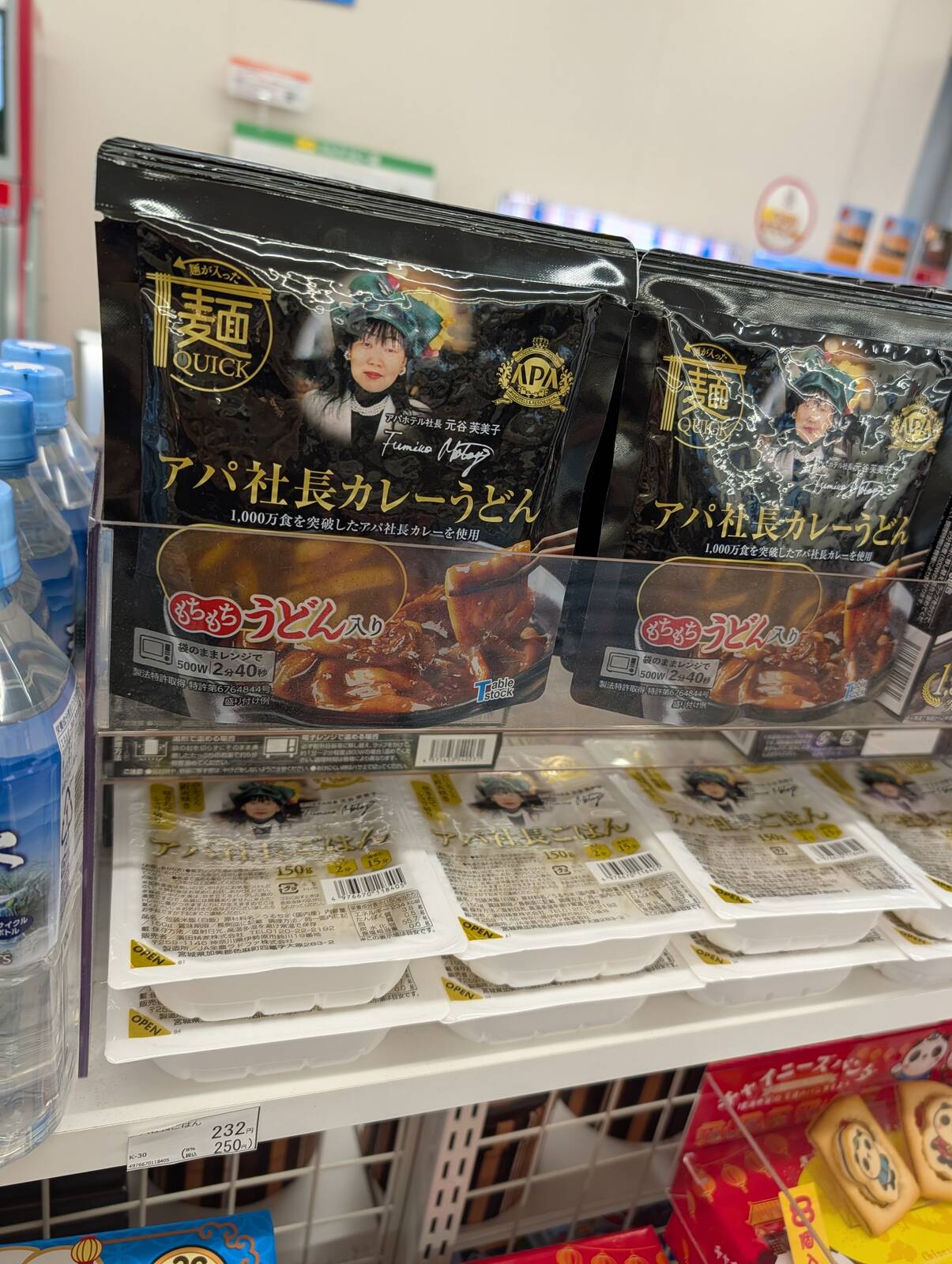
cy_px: 632
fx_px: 878
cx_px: 476
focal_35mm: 24
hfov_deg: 56.9
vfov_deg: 71.5
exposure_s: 1/100
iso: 96
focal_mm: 6.9
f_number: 1.68
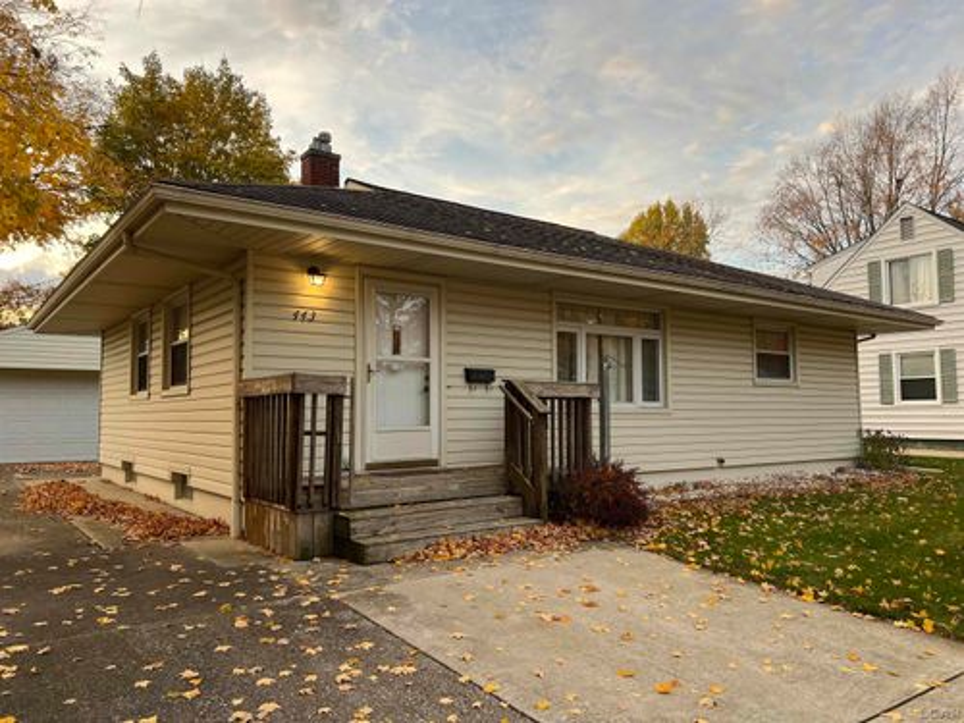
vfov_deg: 53.1
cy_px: 362
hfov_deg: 67.3
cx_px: 482
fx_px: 724
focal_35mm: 26
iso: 40
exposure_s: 1/121
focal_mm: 5.7
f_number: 1.5
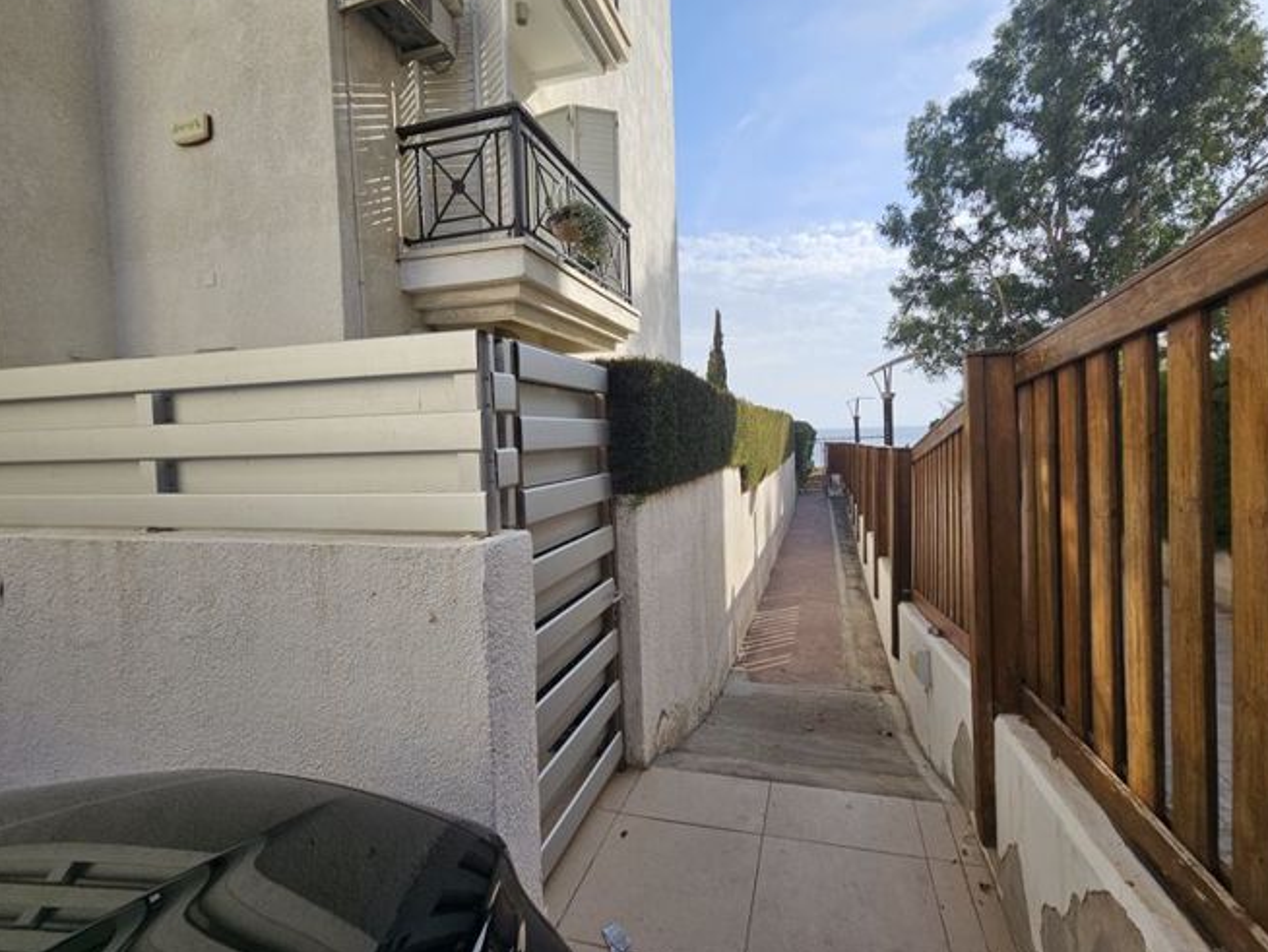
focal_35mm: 14
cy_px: 450
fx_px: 513
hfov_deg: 101.9
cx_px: 676
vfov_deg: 85.6
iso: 50
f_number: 2.2
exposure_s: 1/2157
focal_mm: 2.2
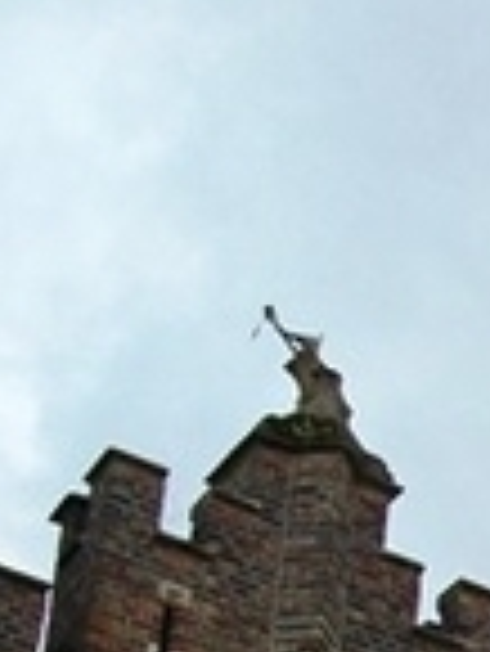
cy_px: 913
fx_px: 2488
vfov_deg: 14.2
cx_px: 868
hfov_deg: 10.6
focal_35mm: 132
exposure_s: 1/200
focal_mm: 5.7
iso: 80
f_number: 2.9
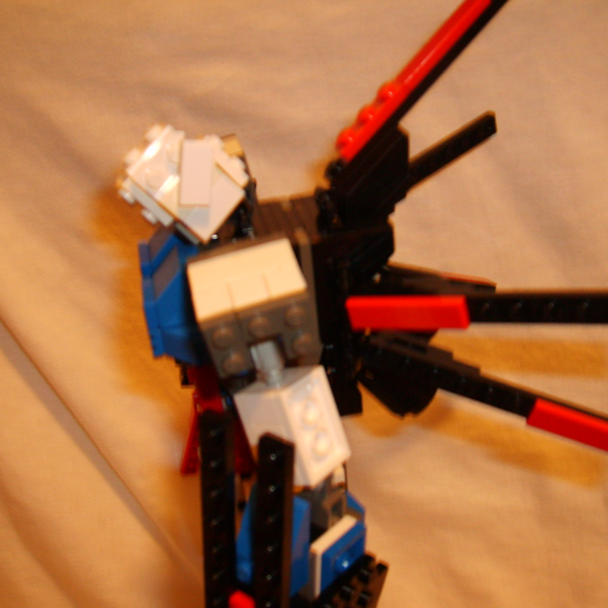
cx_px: 349
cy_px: 308
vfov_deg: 40.0
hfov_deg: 39.9
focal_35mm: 42
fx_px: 835
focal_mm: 5.8
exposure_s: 1/3
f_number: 2.8
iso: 100
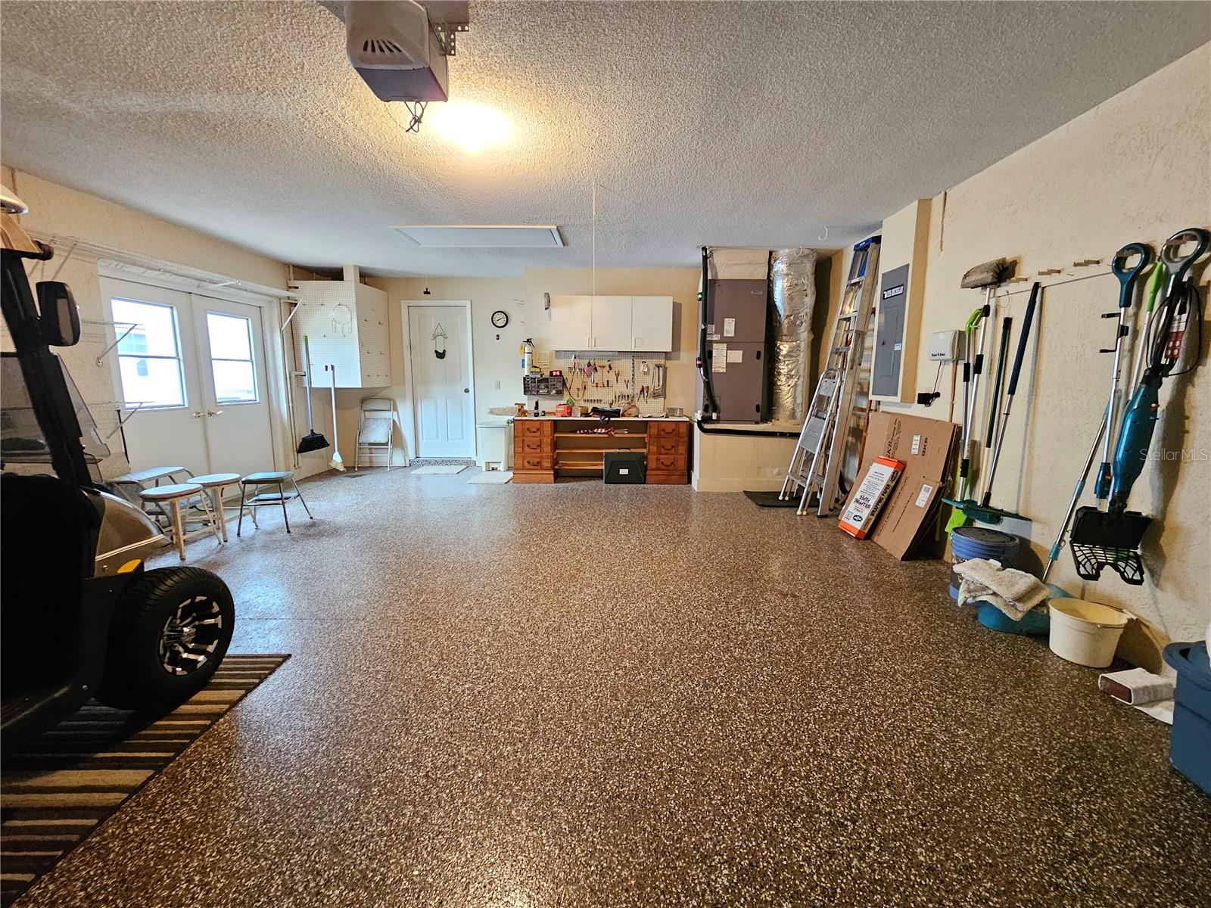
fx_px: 455
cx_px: 606
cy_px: 454
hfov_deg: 106.2
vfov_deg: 89.9
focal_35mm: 13
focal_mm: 2.2
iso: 1250
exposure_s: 1/24
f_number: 2.2
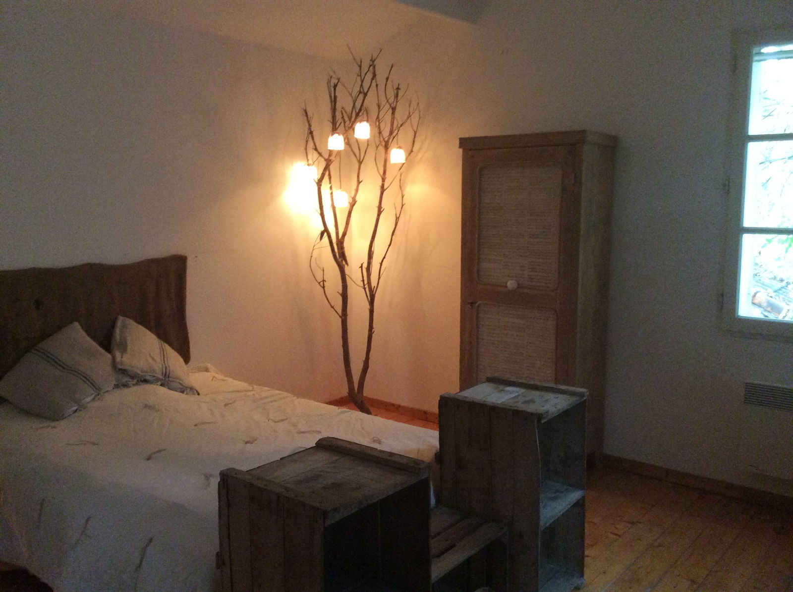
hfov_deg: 56.9
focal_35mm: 32
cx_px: 396
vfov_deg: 44.1
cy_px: 296
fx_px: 732
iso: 320
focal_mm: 3.3
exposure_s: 1/17
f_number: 2.4
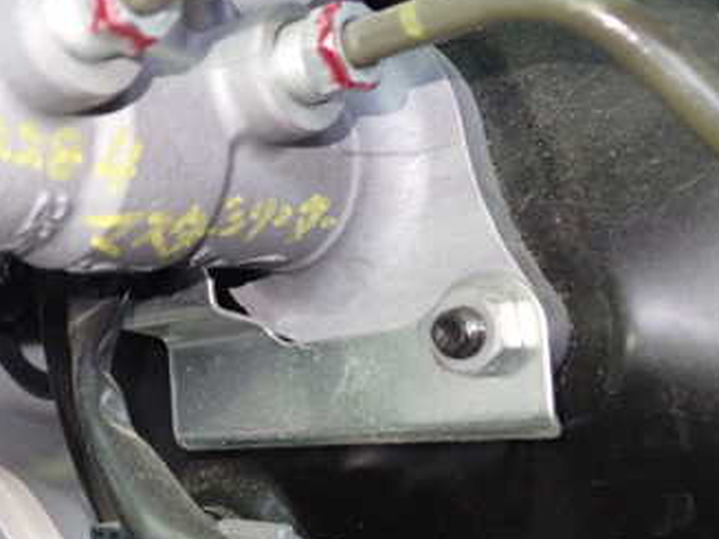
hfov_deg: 34.1
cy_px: 359
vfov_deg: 26.4
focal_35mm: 55
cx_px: 161
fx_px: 1142
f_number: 2.3
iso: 800
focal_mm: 5.5
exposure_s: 1/40
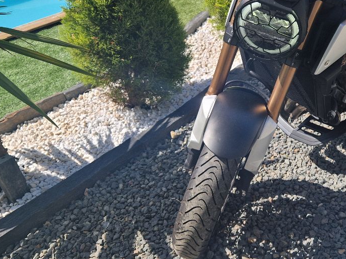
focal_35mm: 43
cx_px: 221
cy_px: 107
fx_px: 430
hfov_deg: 43.4
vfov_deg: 33.5
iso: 50
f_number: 1.8
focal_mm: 5.4
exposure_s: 1/974
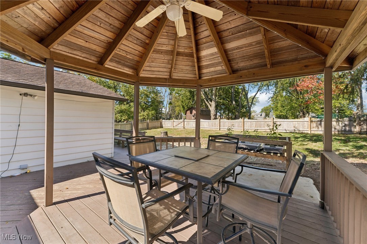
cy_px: 122
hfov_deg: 104.3
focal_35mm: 14
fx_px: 143
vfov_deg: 81.2
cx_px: 184
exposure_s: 1/160
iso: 200
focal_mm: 14
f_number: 8
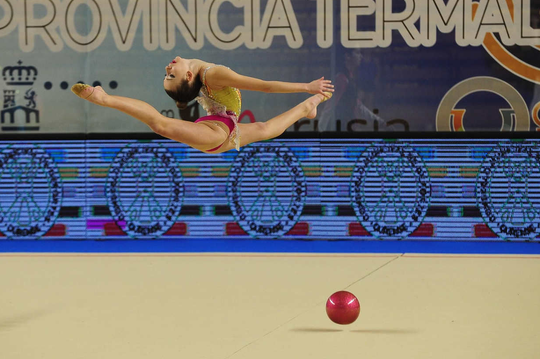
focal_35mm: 202
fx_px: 3028
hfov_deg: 10.2
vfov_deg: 6.8
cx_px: 235
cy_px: 157
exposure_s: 1/800
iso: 2500
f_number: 4.5
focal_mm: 155
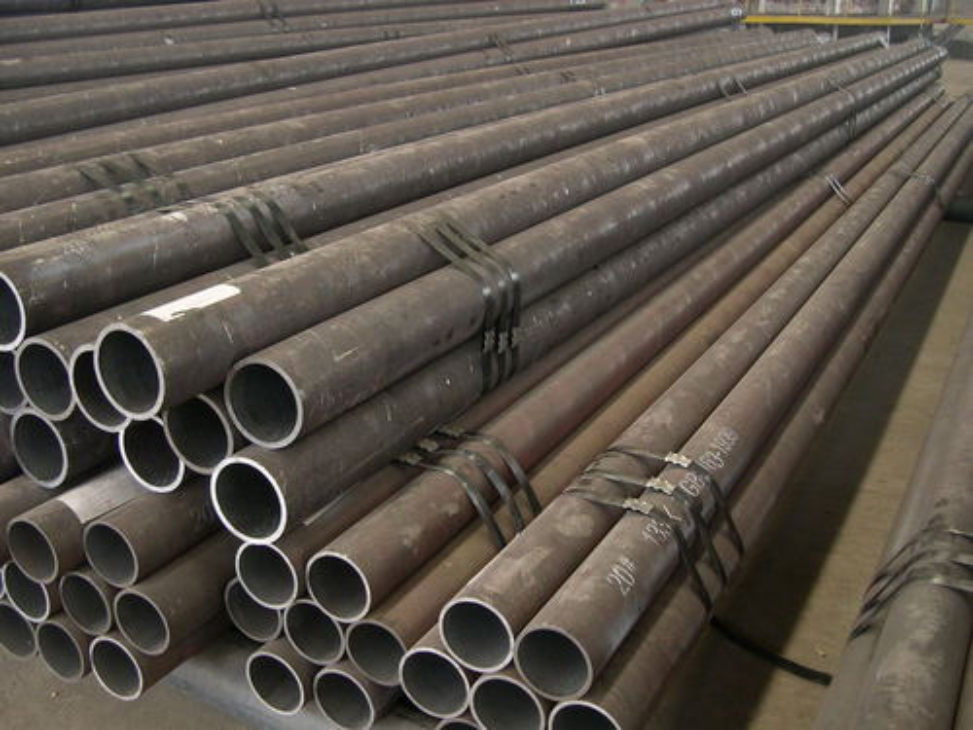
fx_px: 1068
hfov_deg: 49.0
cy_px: 365
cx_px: 486
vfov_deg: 37.7
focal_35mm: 38
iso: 100
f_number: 2.8
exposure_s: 1/4
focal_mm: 8
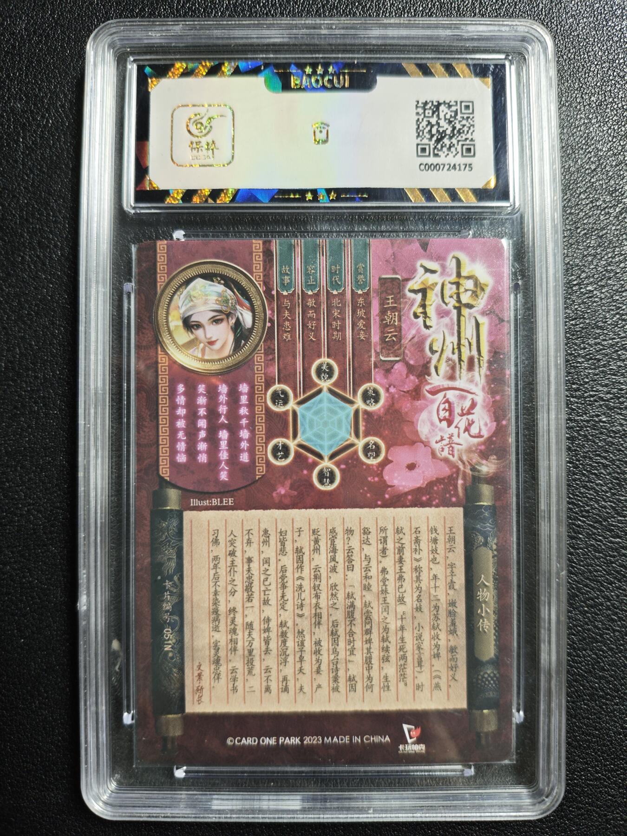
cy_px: 418
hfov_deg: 53.1
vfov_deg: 67.3
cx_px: 314
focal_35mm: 26
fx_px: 628
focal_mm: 4.94
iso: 200
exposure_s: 1/50
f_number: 1.5
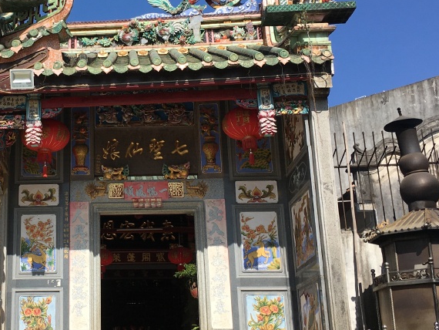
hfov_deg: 30.8
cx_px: 80
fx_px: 774
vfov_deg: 24.0
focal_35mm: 61
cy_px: 146
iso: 25
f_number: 2.2
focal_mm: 4.15
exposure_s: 1/1923
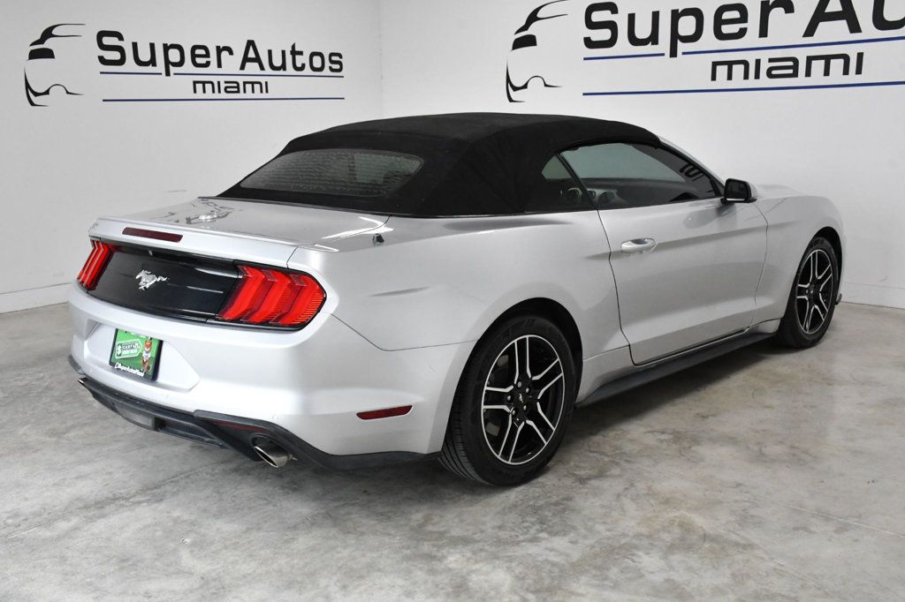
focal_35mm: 39
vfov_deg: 34.2
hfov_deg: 49.6
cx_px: 452
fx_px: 980
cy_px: 301
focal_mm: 26
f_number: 10
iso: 2500
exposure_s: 1/400
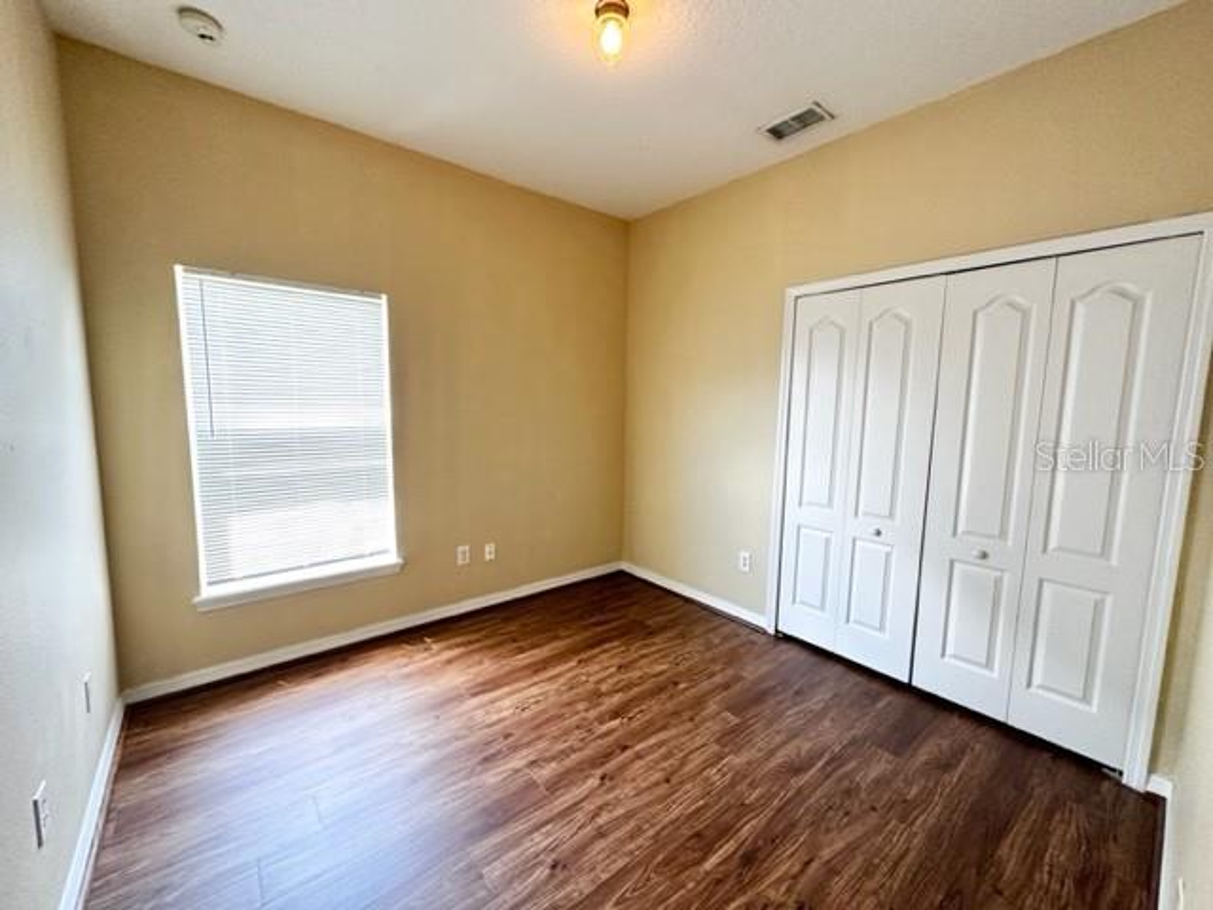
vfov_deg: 85.7
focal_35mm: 14
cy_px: 455
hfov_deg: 102.1
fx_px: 491
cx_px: 606
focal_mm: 2.22
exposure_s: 1/120
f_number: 2.2
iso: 250
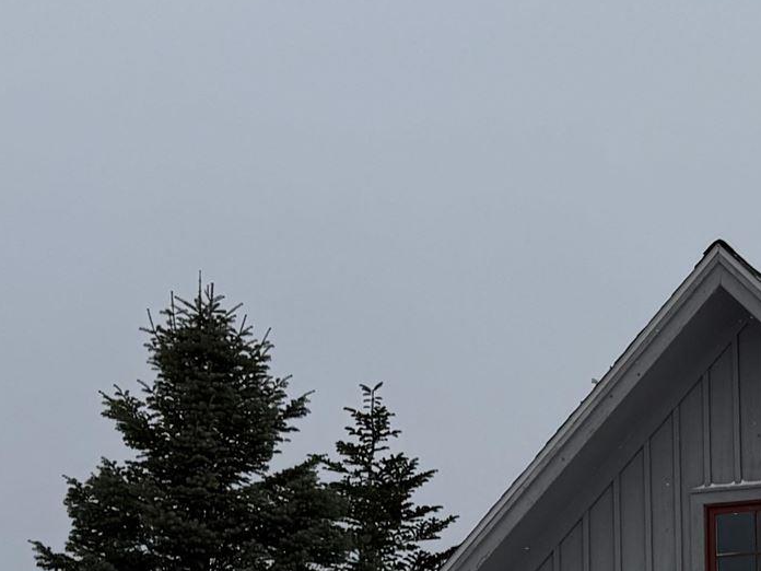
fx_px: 2330
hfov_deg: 17.6
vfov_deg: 13.6
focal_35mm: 106
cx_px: 924
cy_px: 651
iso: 80
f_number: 1.78
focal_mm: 6.76
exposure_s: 1/7353
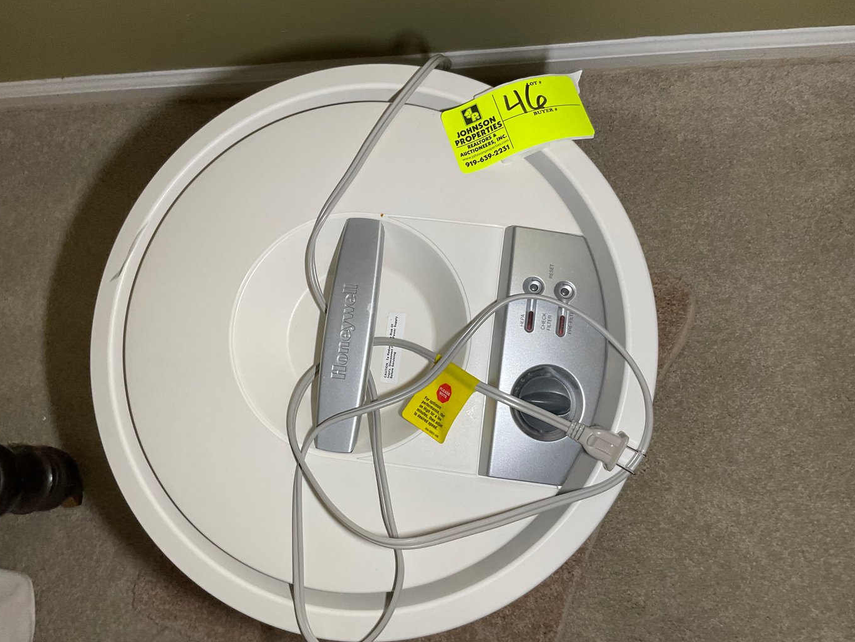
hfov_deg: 56.8
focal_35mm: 32
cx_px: 413
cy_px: 322
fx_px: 791
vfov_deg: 44.2
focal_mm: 3
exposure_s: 1/108
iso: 64
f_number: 1.8
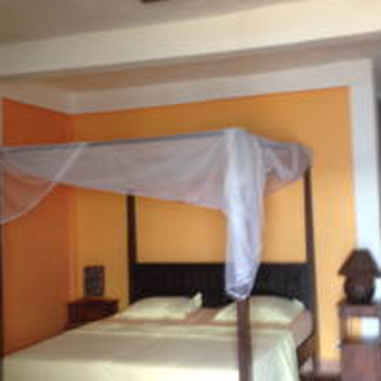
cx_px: 214
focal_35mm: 53
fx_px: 660
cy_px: 179
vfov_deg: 32.2
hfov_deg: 32.2
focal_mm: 4.12
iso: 125
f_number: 2.4
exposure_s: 1/20
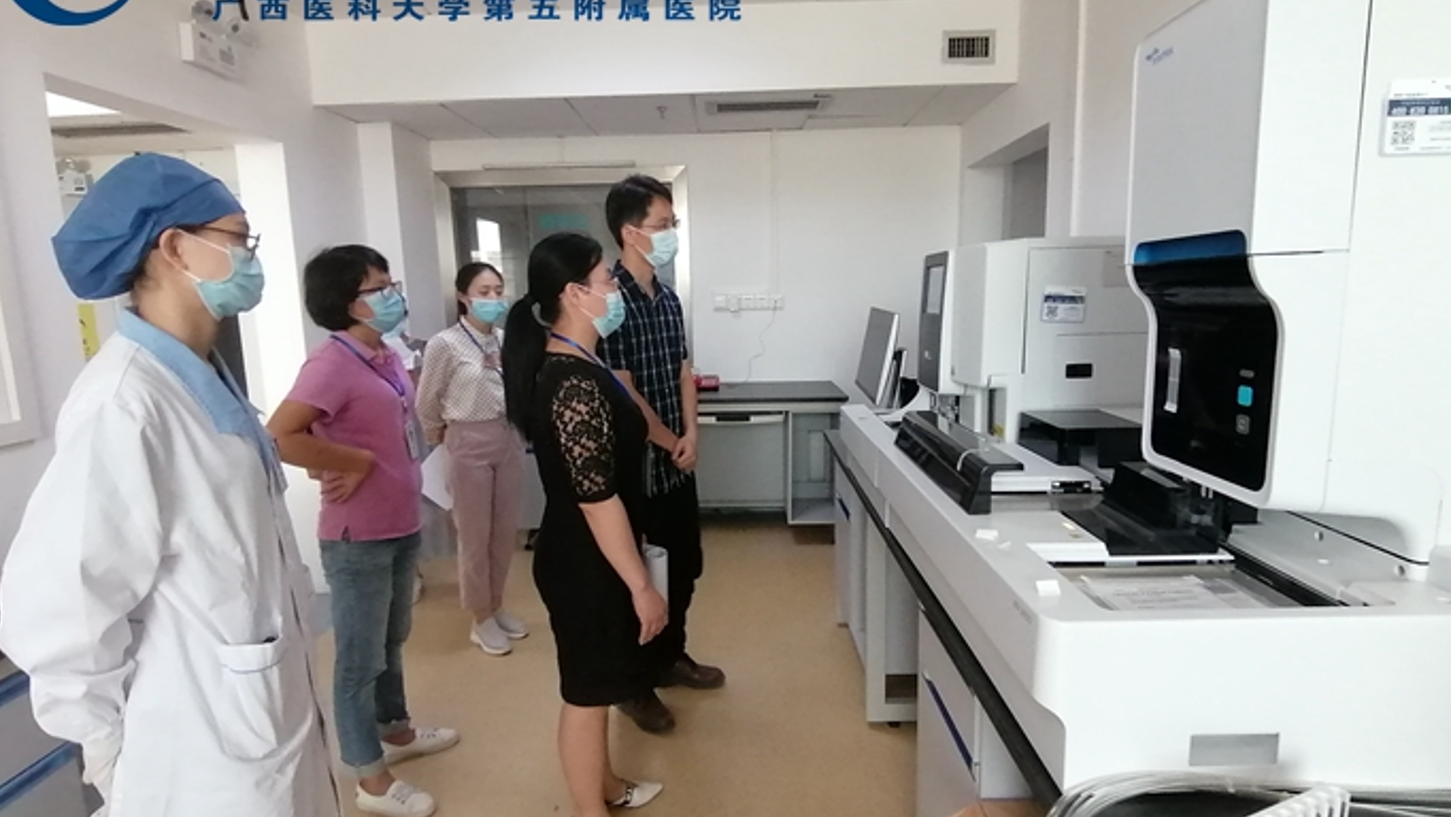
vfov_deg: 58.4
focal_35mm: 19
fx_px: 731
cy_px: 420
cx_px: 726
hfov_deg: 89.6
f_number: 2.4
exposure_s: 1/33.3
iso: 320
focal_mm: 3.62
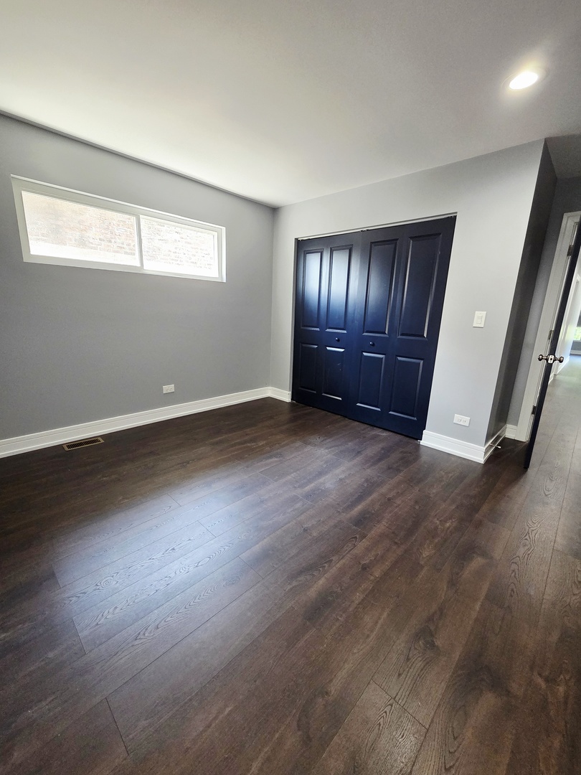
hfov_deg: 89.9
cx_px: 290
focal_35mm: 13
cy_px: 388
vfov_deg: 106.2
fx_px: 291
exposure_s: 1/101
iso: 500
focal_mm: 2.2
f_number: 2.2
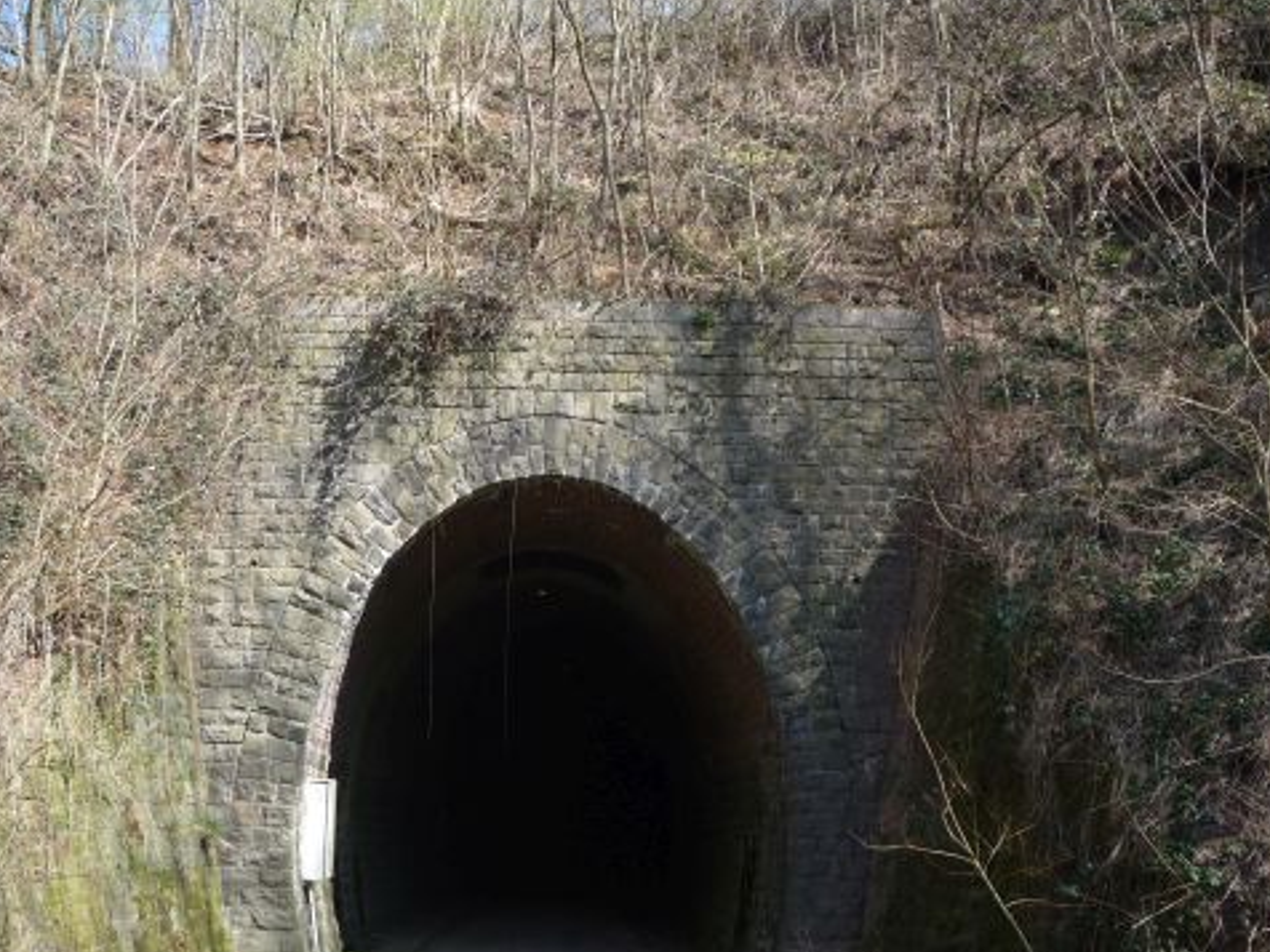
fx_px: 1578
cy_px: 525
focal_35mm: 43
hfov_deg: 43.8
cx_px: 584
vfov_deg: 33.6
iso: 100
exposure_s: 1/200
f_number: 4
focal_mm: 5.2
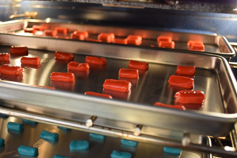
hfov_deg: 49.5
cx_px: 118
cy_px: 79
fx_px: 257
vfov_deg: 34.3
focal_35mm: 39
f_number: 4.2
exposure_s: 1/60
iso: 2200
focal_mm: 26
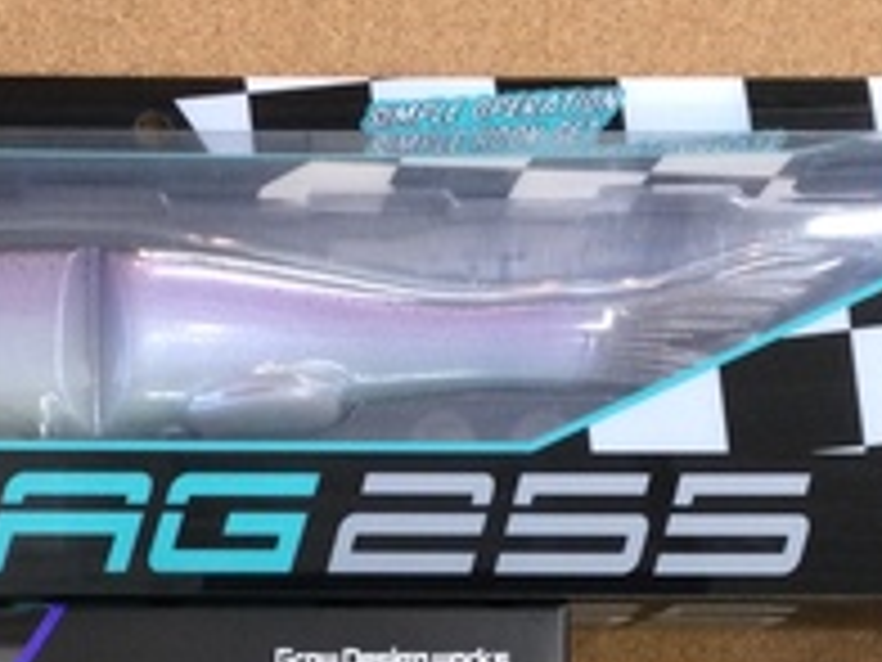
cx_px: 256
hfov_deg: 20.5
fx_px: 2421
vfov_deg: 15.0
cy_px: 815
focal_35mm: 95
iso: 64
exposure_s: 1/30
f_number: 2.4
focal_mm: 3.3
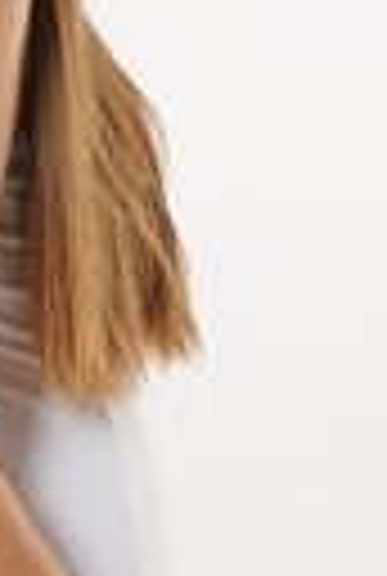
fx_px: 7842
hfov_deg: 2.8
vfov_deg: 4.2
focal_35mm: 489
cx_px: -126
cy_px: 277
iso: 100
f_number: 11
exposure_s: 1/125
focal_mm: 135
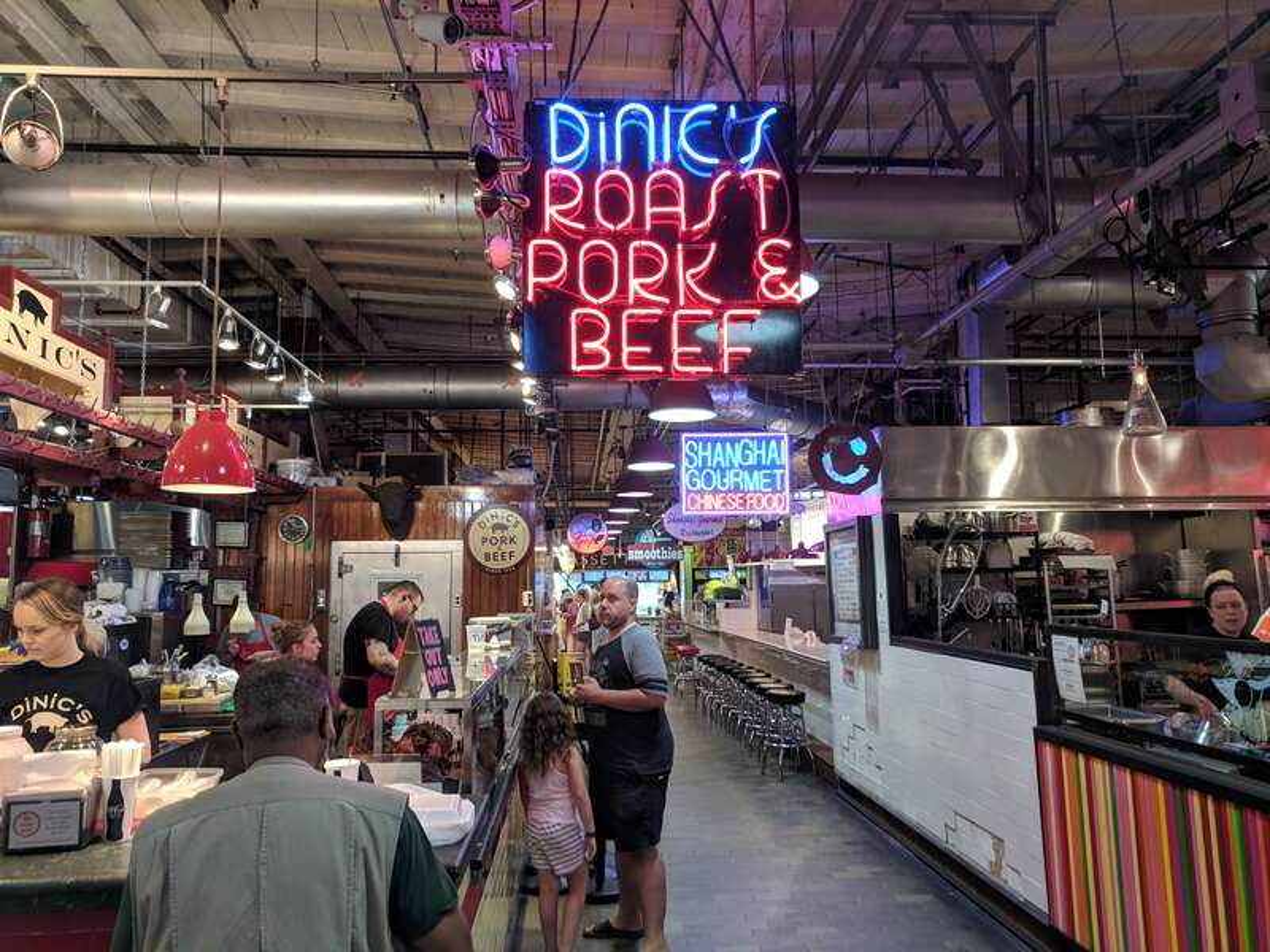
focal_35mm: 26
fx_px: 954
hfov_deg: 67.3
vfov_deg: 53.1
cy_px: 476
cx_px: 635
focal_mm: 4.67
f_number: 2
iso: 301
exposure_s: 1/120
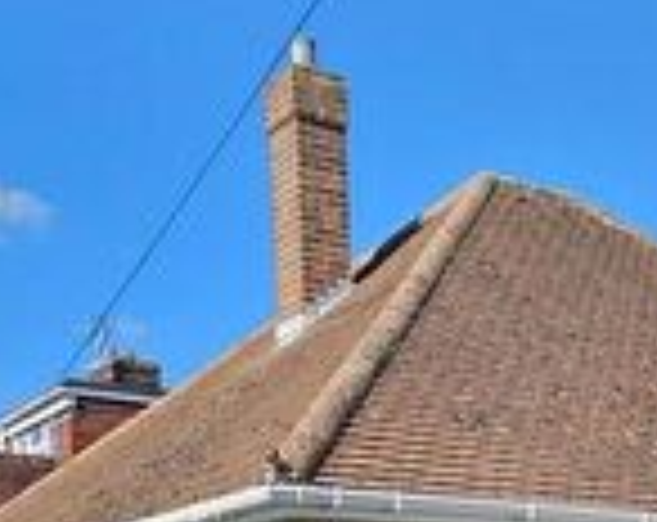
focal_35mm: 61
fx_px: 1183
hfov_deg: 30.6
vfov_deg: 20.2
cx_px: 486
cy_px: 848
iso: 50
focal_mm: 2.2
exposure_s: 1/2283
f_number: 2.2
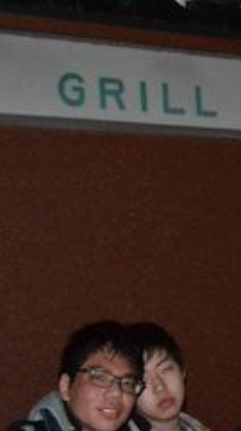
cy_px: 357
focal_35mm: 117
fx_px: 1333
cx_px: 453
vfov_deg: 18.1
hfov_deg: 9.7
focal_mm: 28
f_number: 4.5
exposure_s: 1/60
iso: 3200
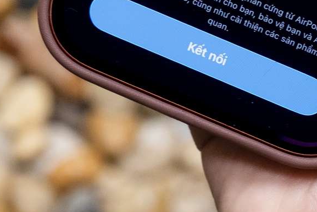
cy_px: -228
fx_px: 3241
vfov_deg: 3.7
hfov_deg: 5.6
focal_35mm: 368
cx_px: 161
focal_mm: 55
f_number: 5.6
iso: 1250
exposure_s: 1/50
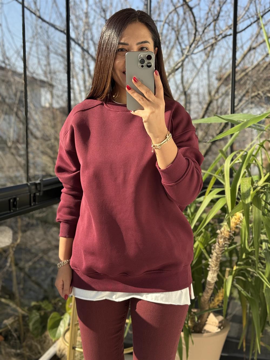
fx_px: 499
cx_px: 135
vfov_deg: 39.7
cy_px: 180
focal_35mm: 48
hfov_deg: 30.3
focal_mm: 6.76
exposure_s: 1/422
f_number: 1.78
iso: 64
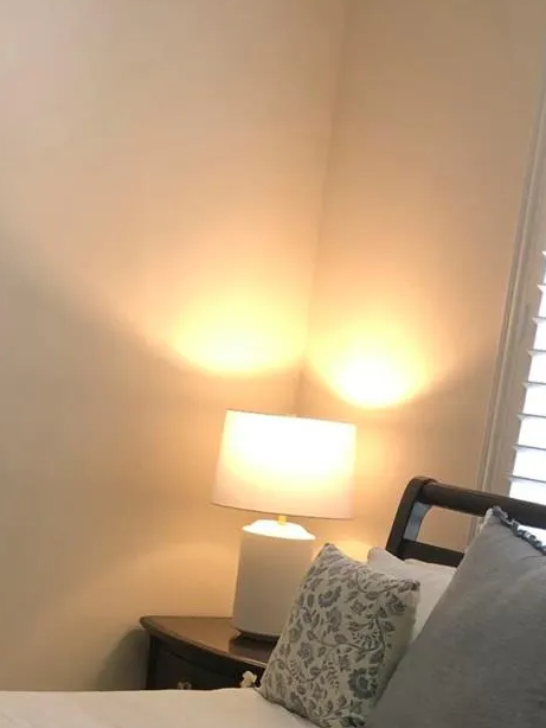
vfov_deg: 25.4
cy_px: 839
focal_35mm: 70
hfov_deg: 21.0
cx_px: 263
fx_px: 1471
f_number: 1.8
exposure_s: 1/15
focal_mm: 3.99
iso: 40
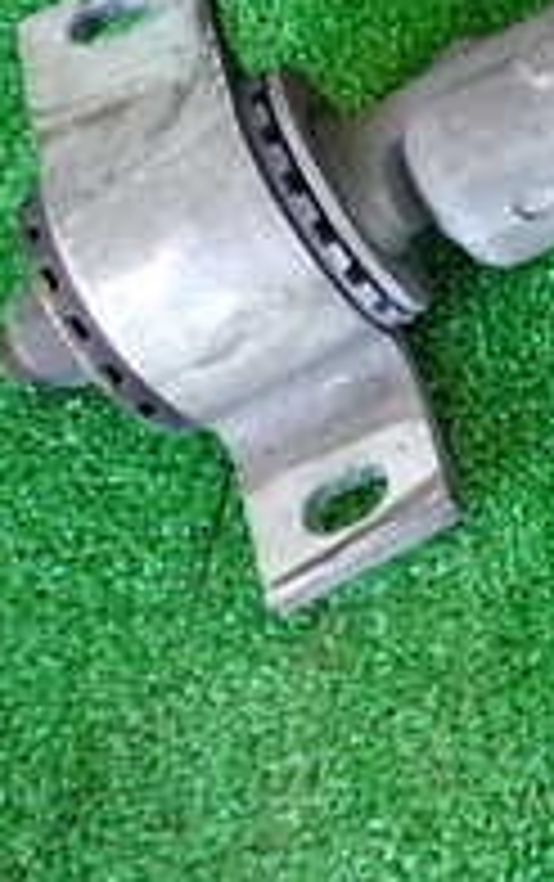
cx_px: 1279
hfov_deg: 12.9
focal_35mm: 81
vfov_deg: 25.1
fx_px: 1951
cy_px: 171
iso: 200
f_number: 2
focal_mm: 4.5
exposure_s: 1/60
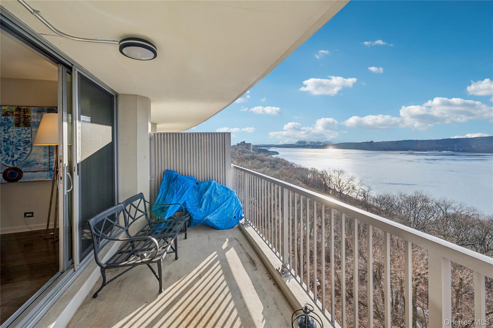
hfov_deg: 104.3
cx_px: 246
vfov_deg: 81.1
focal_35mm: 14
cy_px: 164
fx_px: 192
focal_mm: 14
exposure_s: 1/80
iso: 200
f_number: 11
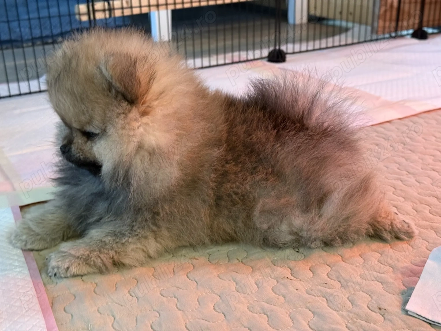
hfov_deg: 39.7
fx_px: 612
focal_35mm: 48
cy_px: 166
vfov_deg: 30.3
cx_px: 220
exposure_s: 1/33
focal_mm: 6.76
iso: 250
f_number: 1.78
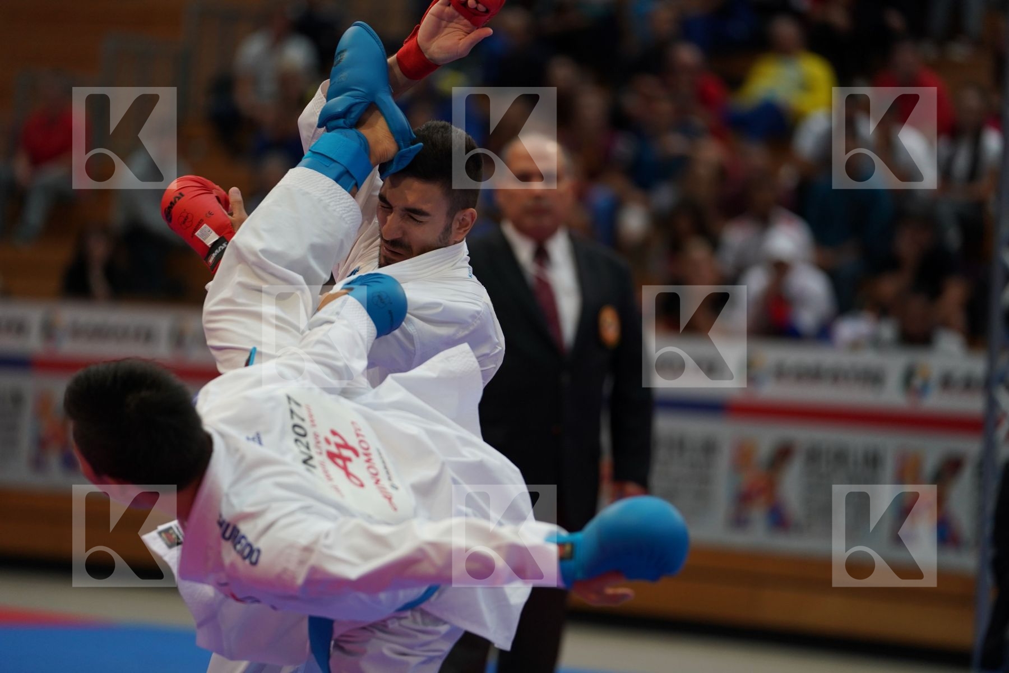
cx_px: 504
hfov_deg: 11.2
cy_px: 336
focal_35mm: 184
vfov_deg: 7.5
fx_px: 5157
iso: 1000
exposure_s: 1/1000
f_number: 2.8
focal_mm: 184
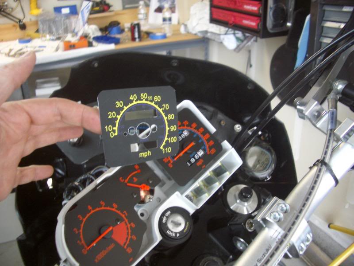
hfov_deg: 52.6
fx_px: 358
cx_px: 177
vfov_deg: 40.7
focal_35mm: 35
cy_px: 133
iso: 100
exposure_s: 1/15
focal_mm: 5.8
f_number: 2.6
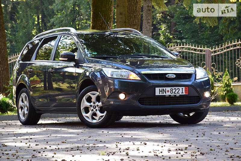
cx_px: 120
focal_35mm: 150
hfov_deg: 13.7
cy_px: 80
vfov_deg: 9.2
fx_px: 1005
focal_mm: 100
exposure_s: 1/100
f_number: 9
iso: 400
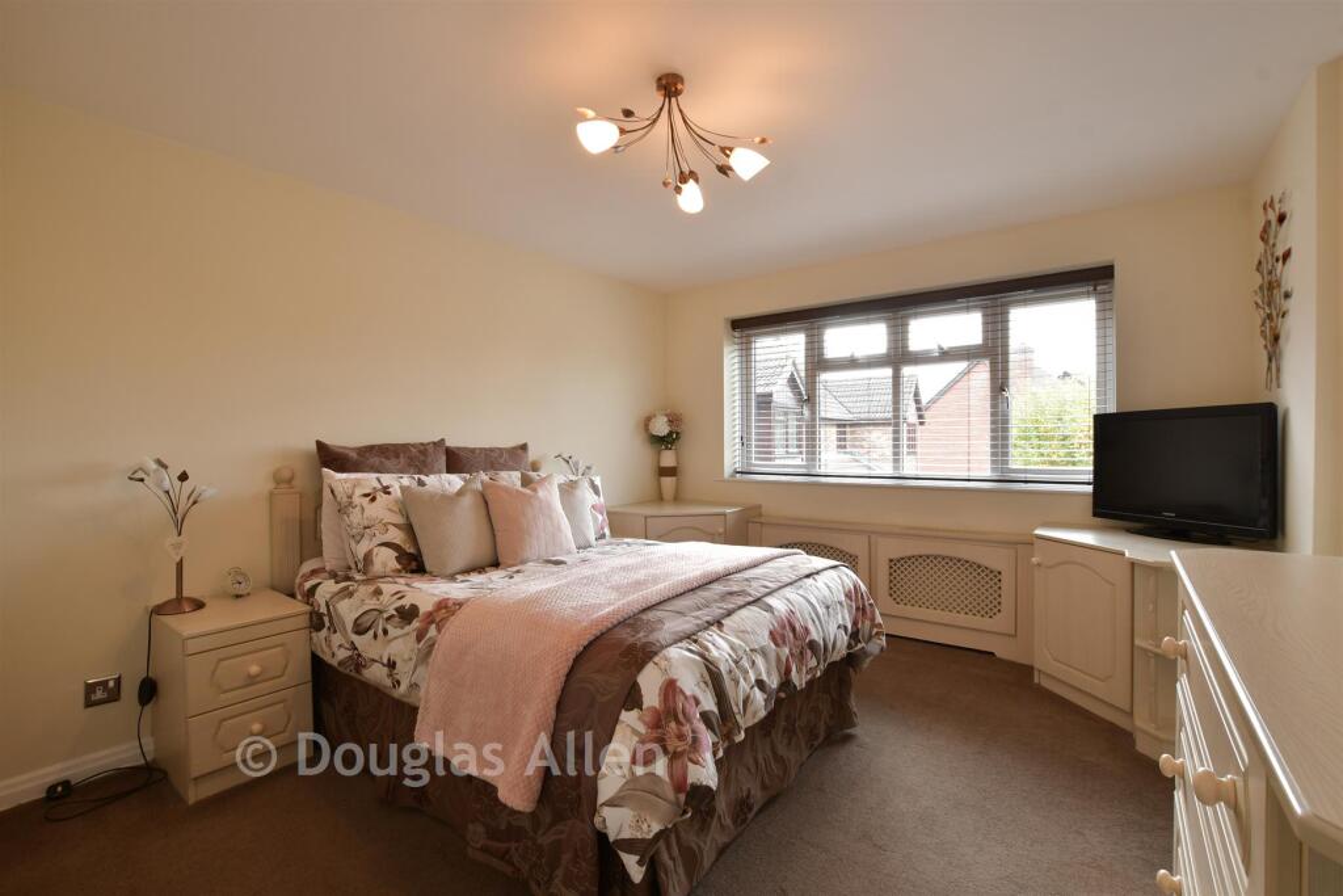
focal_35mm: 15
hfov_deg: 100.4
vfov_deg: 77.3
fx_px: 560
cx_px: 672
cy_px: 448
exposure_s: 1/6
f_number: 8
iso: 160
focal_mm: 10
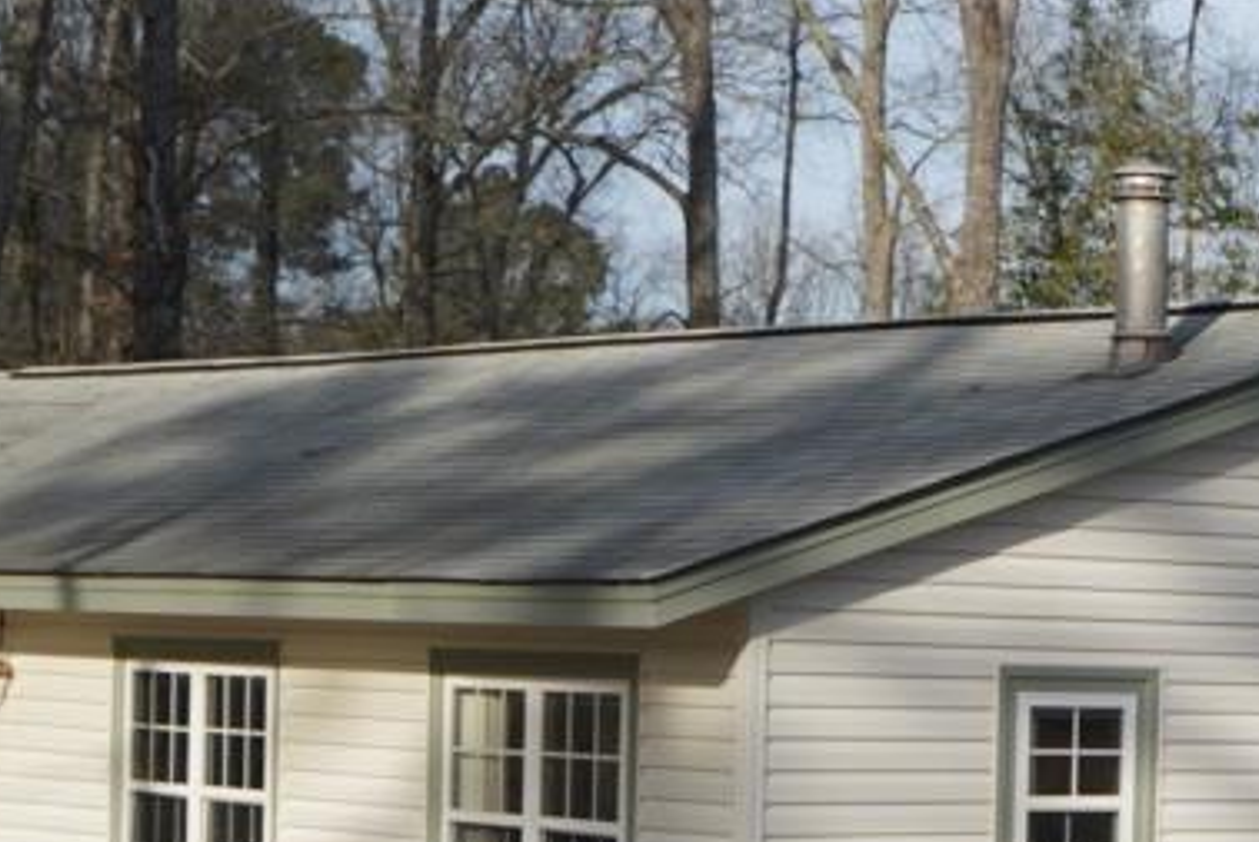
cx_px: 2105
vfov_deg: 11.0
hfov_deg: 14.8
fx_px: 4342
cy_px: 719
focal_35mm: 124
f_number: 2.8
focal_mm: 29
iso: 800
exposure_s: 1/8000
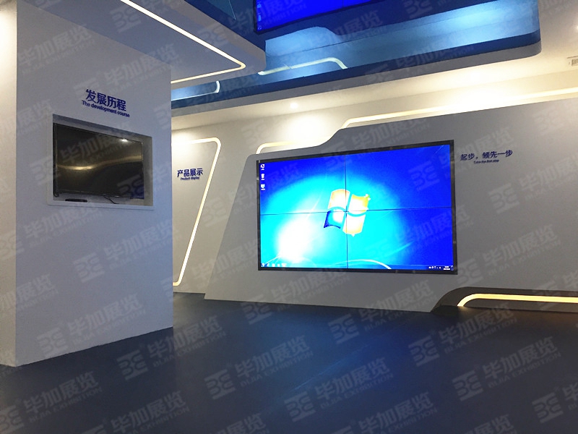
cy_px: 217
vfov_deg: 48.2
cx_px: 289
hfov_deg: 61.7
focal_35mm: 29
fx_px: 484
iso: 40
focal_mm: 4.15
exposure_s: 1/33
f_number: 2.2
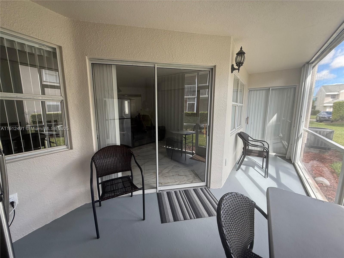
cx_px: 172
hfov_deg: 102.1
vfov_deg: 85.7
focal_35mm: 14
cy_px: 129
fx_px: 139
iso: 64
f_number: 2.2
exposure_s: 1/99
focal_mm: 2.22
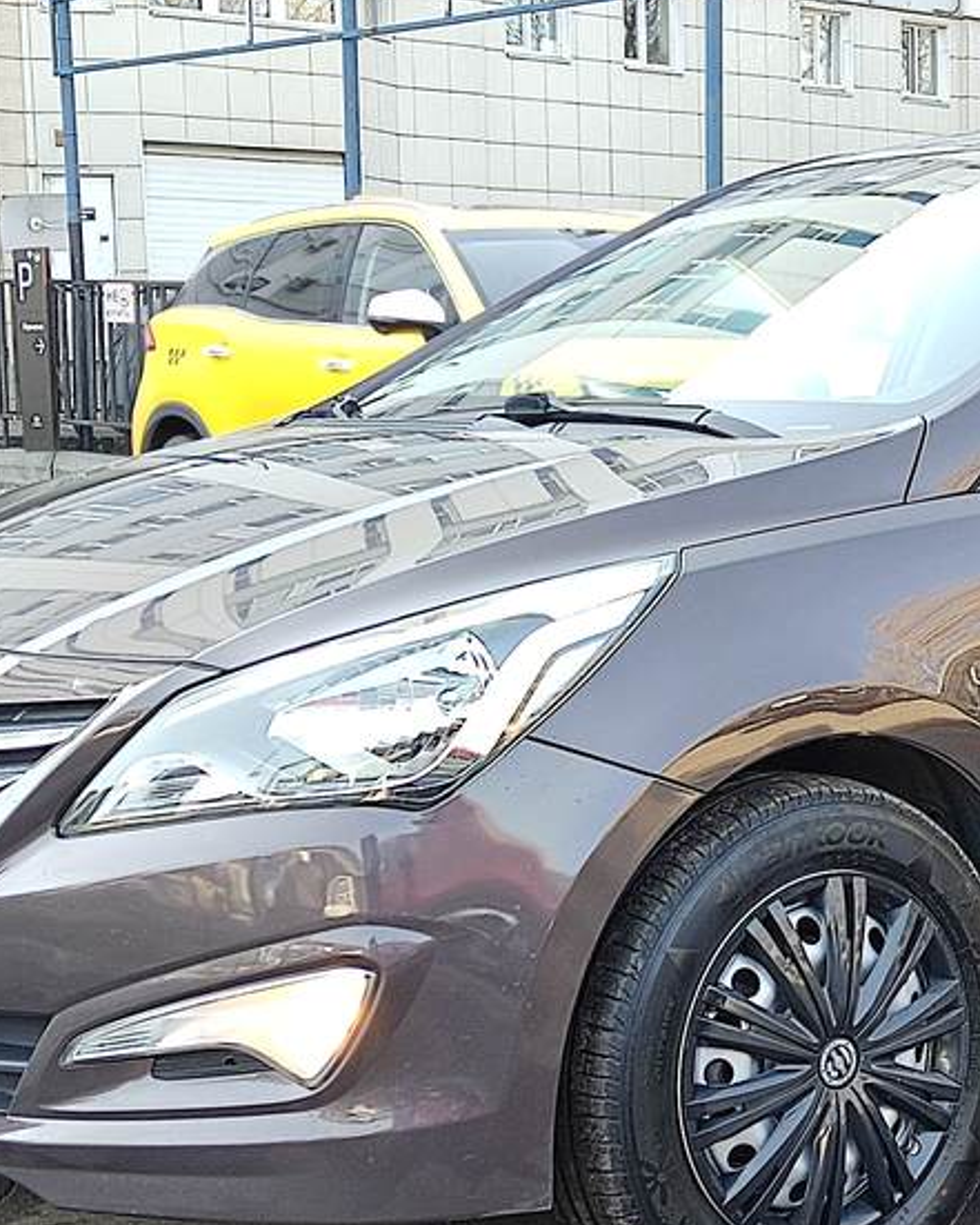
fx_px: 2791
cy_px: 721
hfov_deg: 19.6
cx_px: 836
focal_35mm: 77
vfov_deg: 24.7
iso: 56
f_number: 1.79
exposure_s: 1/100
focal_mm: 4.71
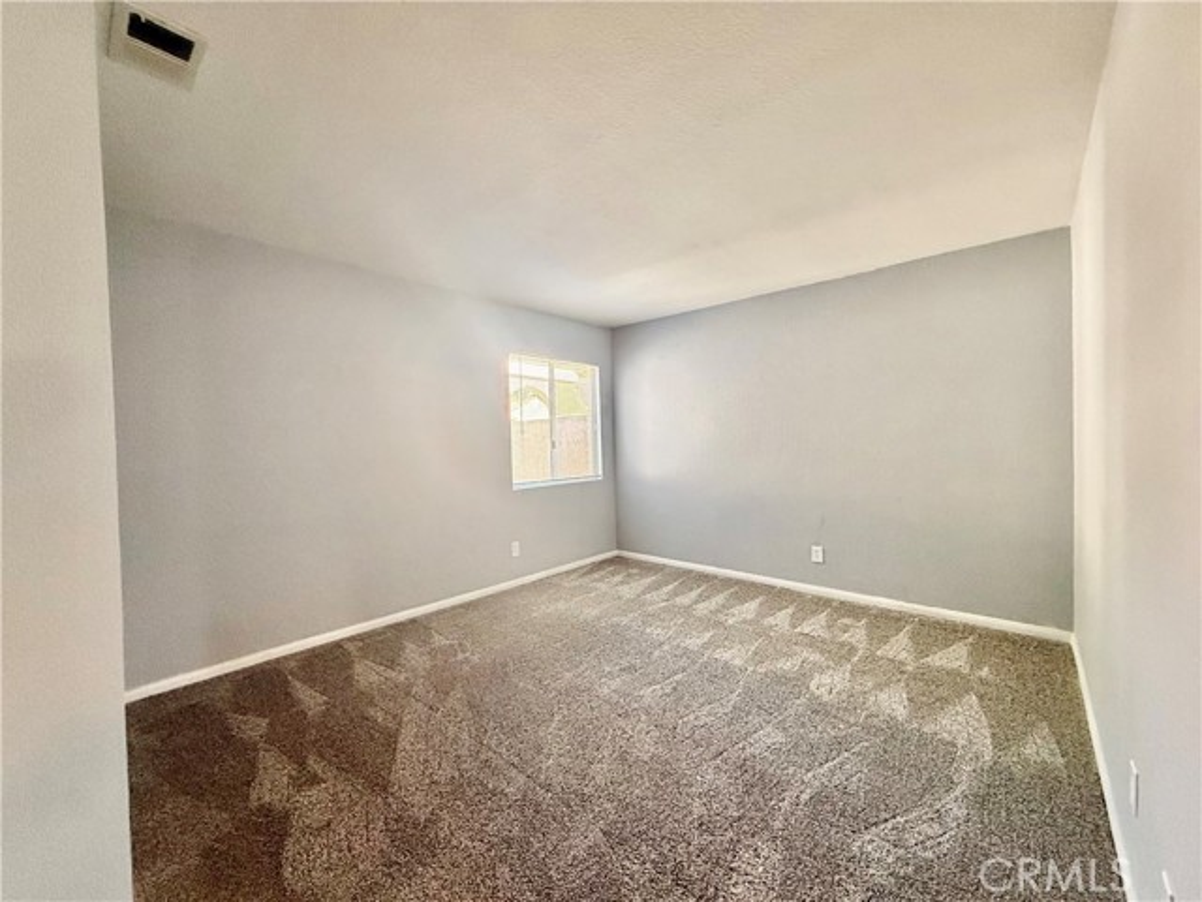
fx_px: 486
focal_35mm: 14
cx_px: 601
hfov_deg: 102.1
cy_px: 451
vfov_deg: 85.7
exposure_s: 1/120
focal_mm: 2.22
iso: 500
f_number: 2.2
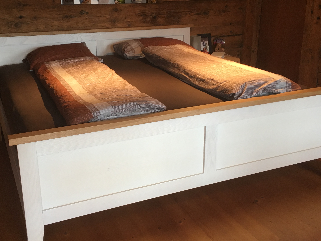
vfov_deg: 35.1
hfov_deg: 45.7
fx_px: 380
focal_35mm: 41
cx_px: 141
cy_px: 106
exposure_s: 1/33
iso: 80
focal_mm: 4.15
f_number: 2.2
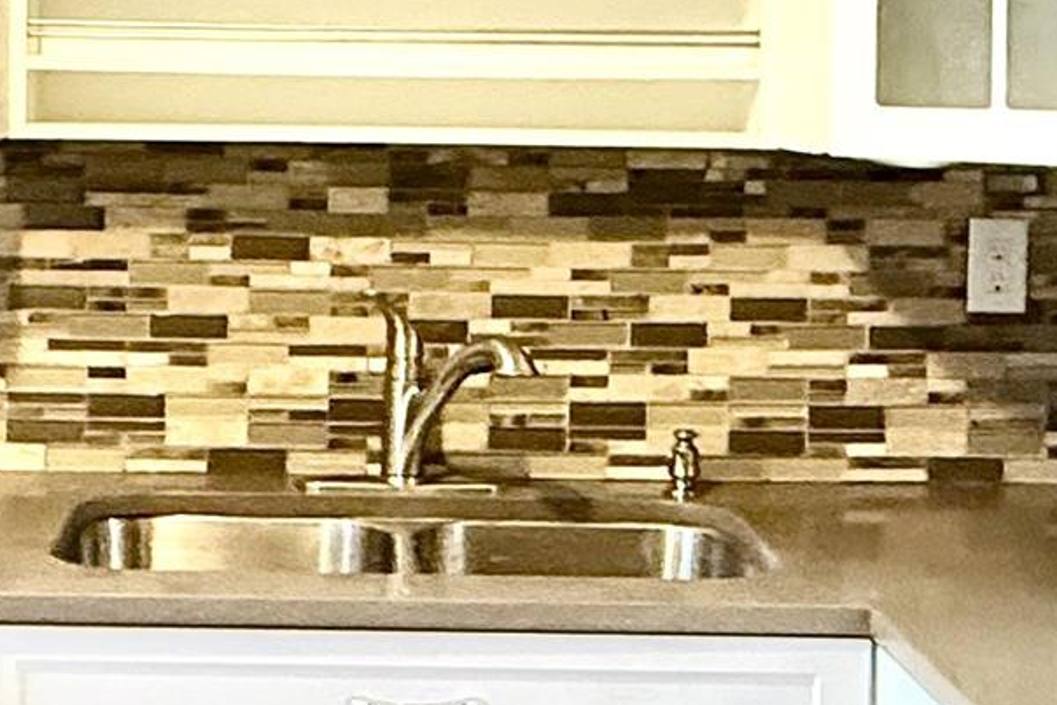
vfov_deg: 18.2
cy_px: 128
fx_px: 2173
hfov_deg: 27.2
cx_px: 394
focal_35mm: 74
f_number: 2.2
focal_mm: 2.22
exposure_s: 1/60
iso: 640
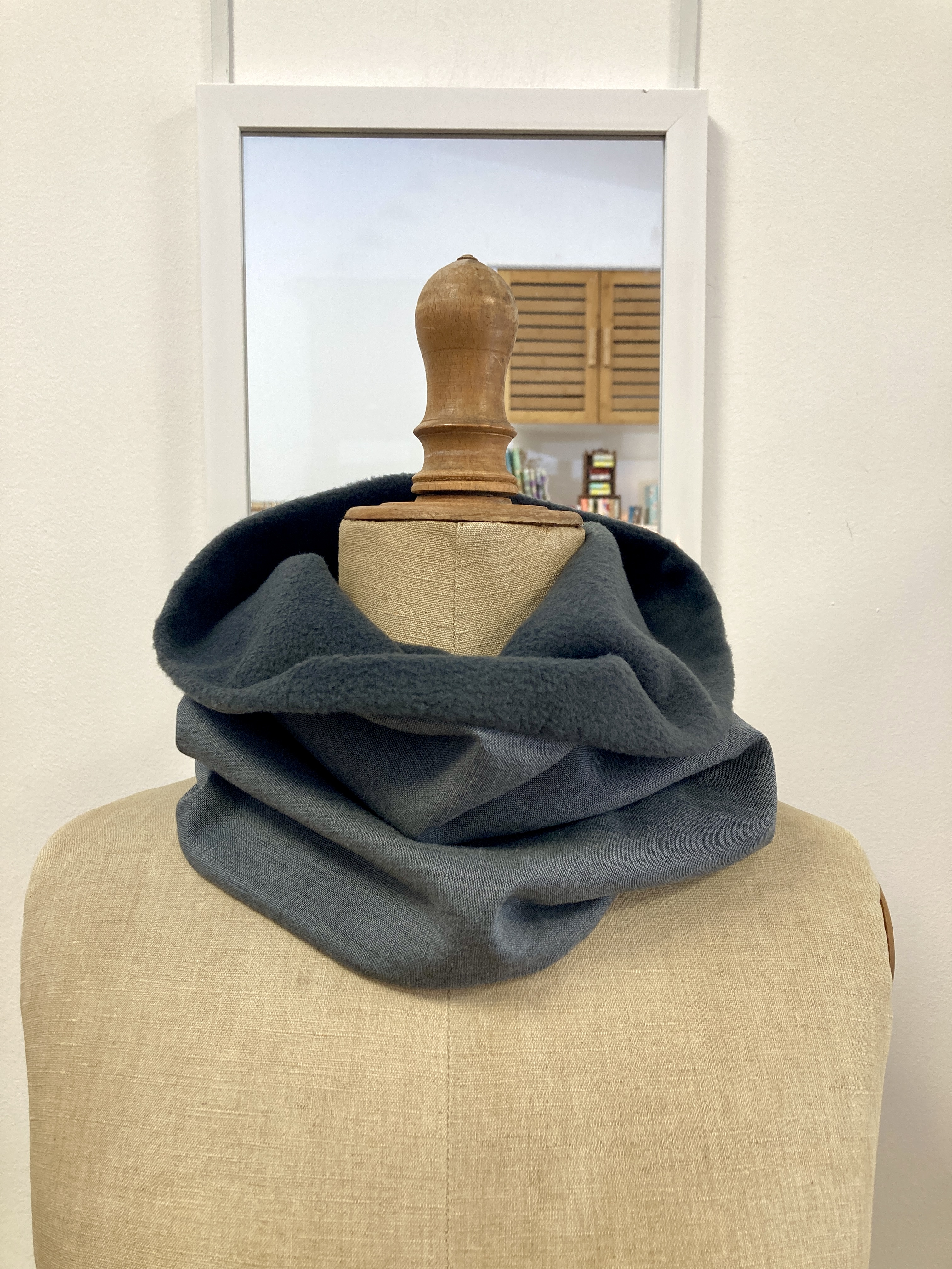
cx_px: 476
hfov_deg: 49.7
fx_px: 1027
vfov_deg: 63.4
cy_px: 634
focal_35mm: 28
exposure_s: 1/50
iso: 64
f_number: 1.8
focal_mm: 3.99
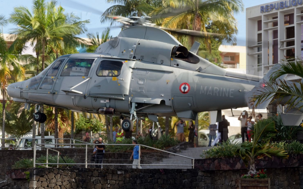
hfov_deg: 19.3
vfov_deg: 12.1
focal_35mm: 108
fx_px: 892
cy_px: 88
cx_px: 150
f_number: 10
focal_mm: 70
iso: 200
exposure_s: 1/125
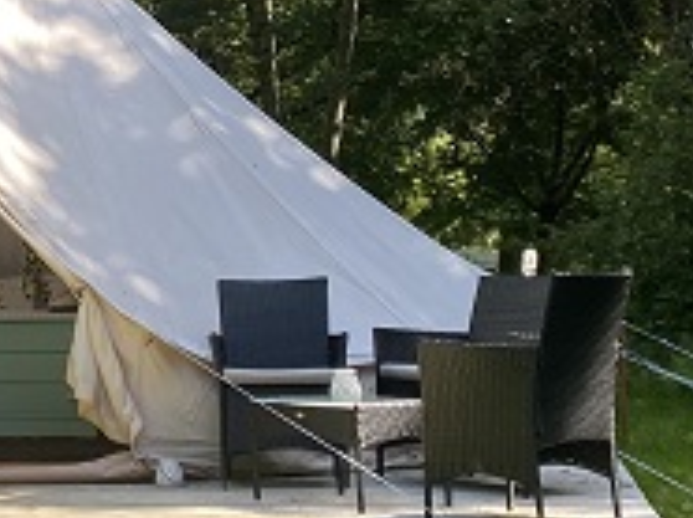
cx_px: 78
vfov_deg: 13.0
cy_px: 0
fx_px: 2239
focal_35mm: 112
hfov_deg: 17.4
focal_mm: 4.25
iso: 32
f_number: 1.8
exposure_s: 1/377
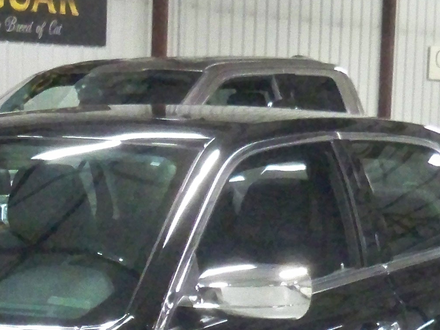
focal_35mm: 126
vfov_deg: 11.3
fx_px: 1602
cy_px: 478
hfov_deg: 15.1
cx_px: -75
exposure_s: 1/60
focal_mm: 6.3
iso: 1600
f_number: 3.1
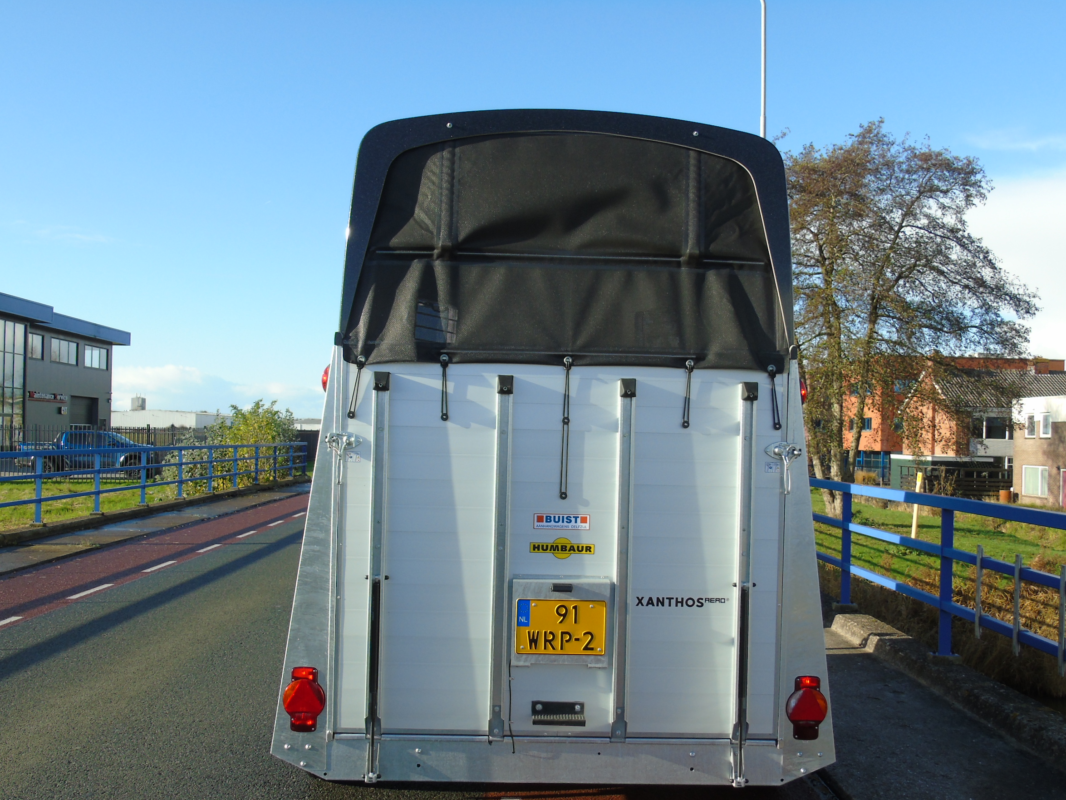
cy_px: 436
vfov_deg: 44.1
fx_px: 985
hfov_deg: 56.8
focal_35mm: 32
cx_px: 556
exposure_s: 1/400
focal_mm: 5.2
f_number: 3.6
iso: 80
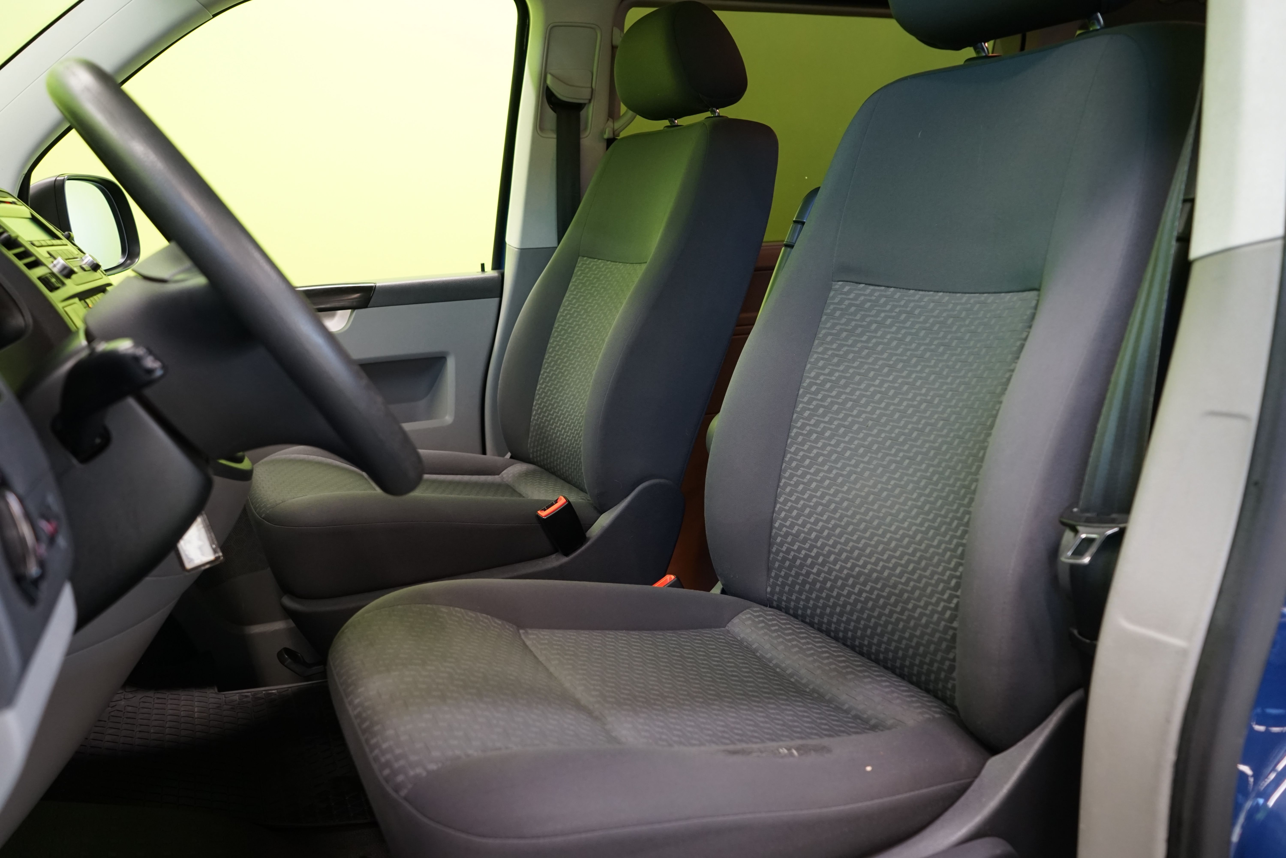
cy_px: 429
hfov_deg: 63.7
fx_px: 1036
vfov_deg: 45.0
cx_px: 643
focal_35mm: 29
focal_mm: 29
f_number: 5
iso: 1250
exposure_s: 1/20
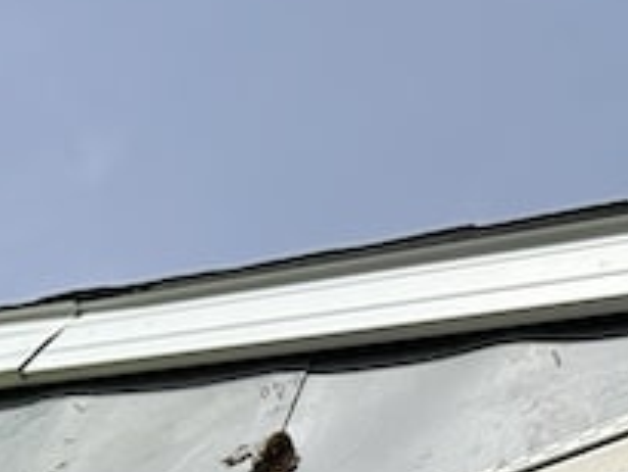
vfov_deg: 10.8
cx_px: 665
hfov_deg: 15.2
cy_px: 907
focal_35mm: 127
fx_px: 2305
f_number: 1.5
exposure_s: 1/7463
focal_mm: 5.7
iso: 50
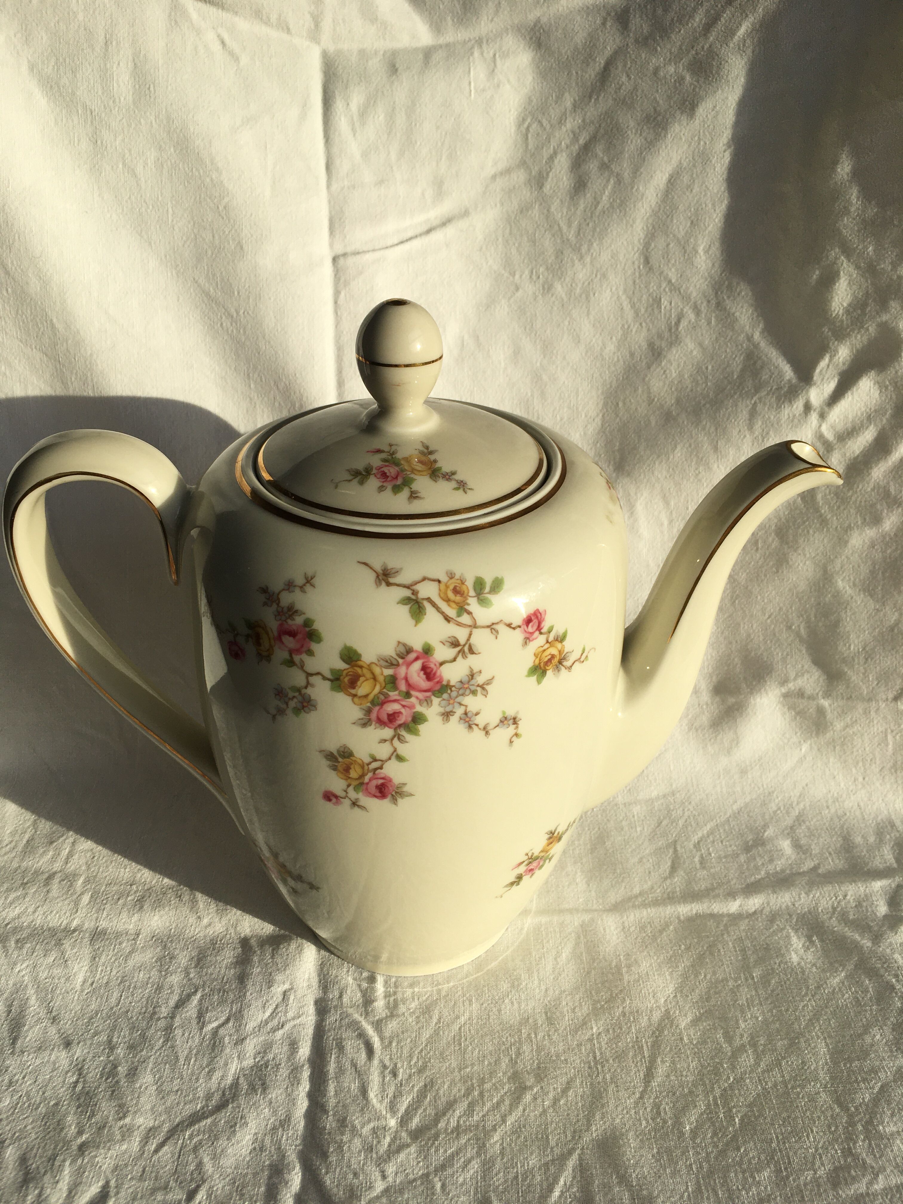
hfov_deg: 48.2
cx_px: 452
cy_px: 602
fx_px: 1009
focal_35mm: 29
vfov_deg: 61.7
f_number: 2.2
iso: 25
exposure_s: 1/1068
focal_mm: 4.15
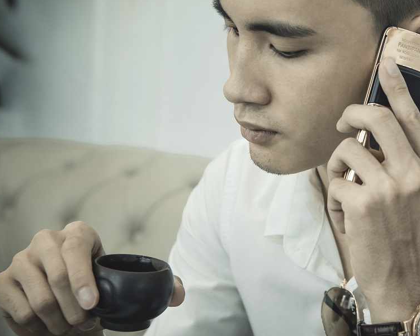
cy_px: 141
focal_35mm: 105
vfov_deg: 14.7
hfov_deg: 18.2
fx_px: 1305
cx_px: 312
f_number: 4.5
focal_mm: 70
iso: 1600
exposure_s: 1/100
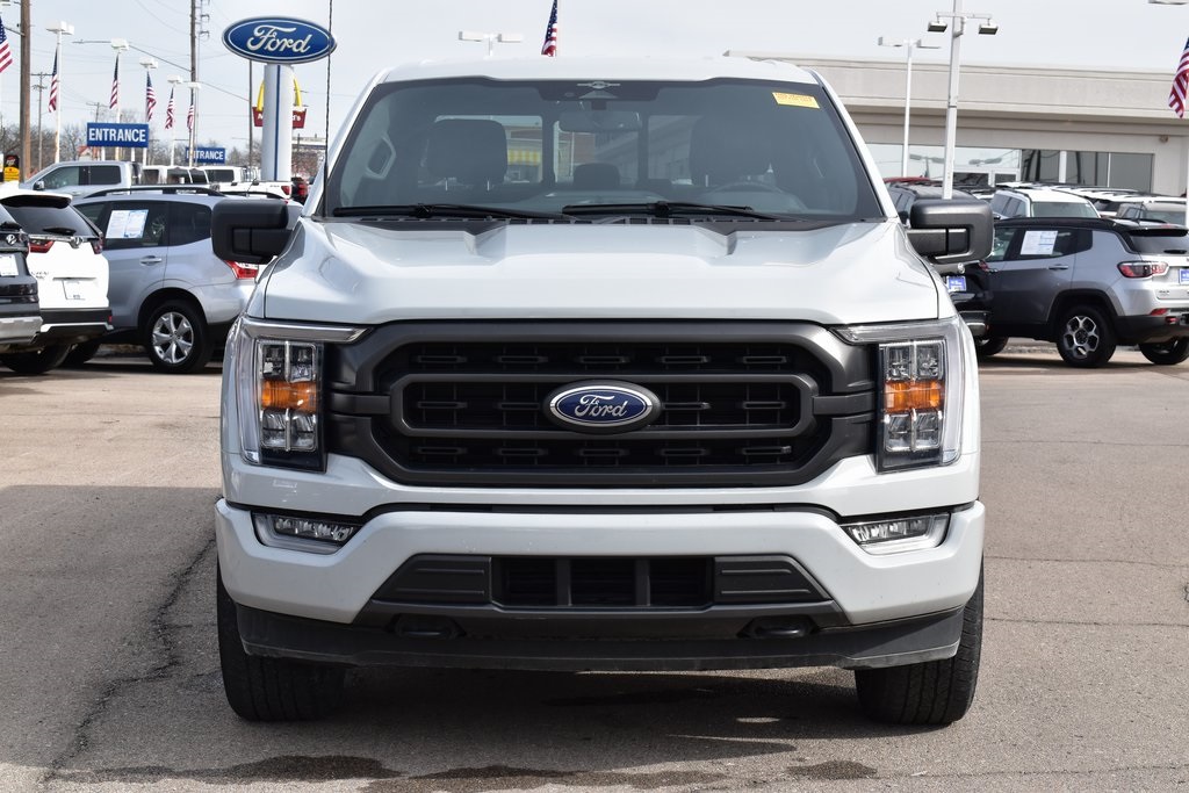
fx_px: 2378
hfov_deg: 28.1
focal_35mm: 72
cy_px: 396
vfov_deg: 18.9
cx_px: 594
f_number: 11
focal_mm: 48
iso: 400
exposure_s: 1/400
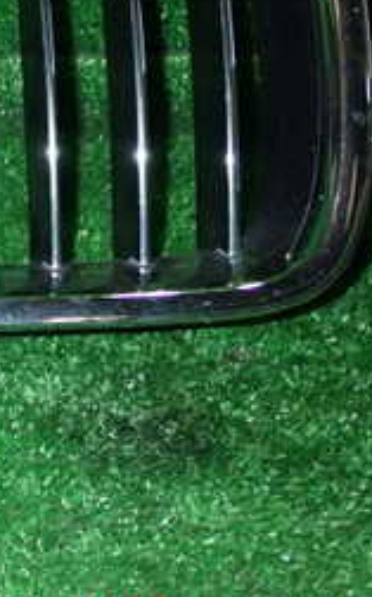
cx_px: -194
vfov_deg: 22.5
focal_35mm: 91
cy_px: 118
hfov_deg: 13.5
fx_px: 1480
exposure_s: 1/40
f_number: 7.1
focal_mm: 6.37
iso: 800
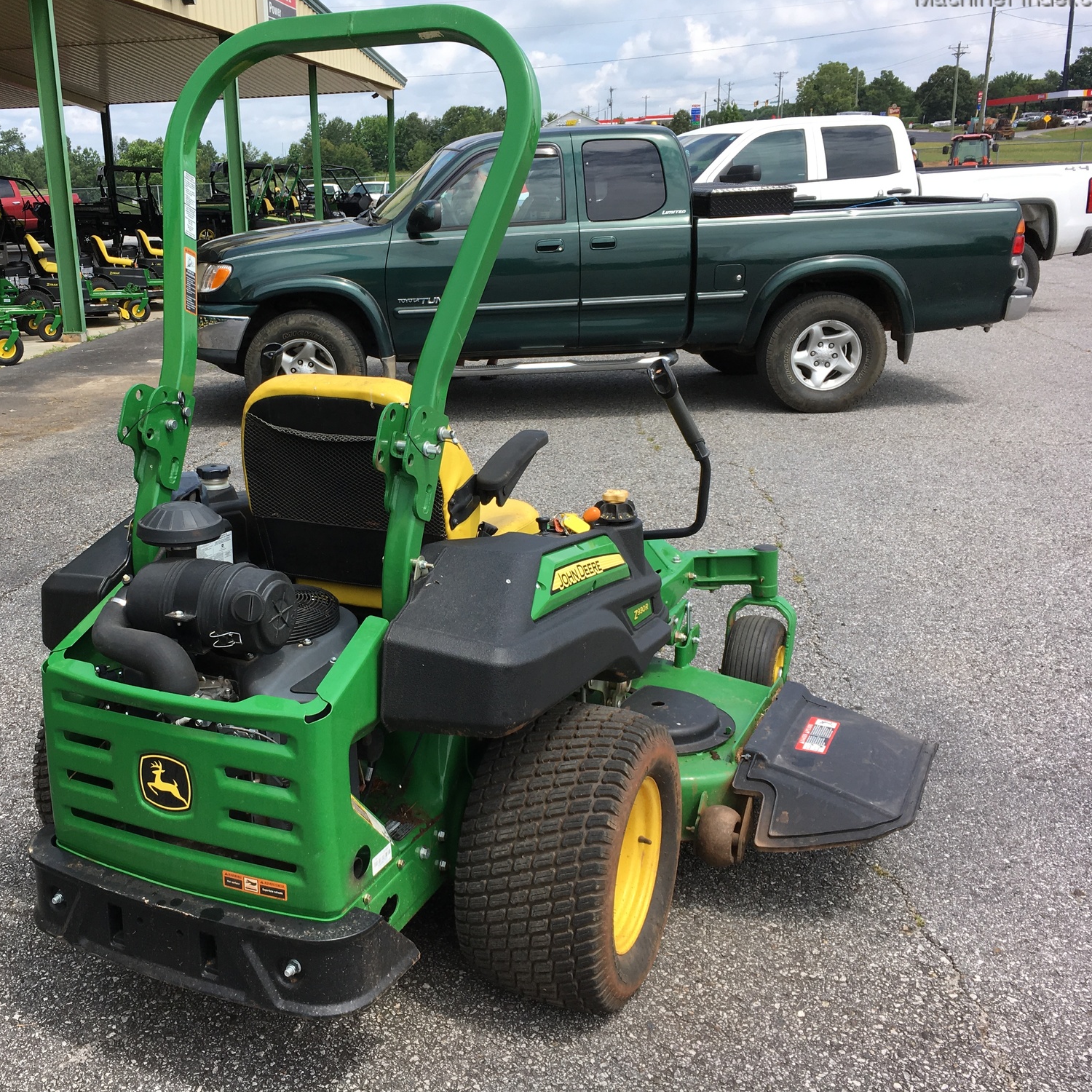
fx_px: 1249
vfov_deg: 47.2
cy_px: 545
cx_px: 379
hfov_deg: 46.6
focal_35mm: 35
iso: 25
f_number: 2.2
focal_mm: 4.15
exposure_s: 1/1040
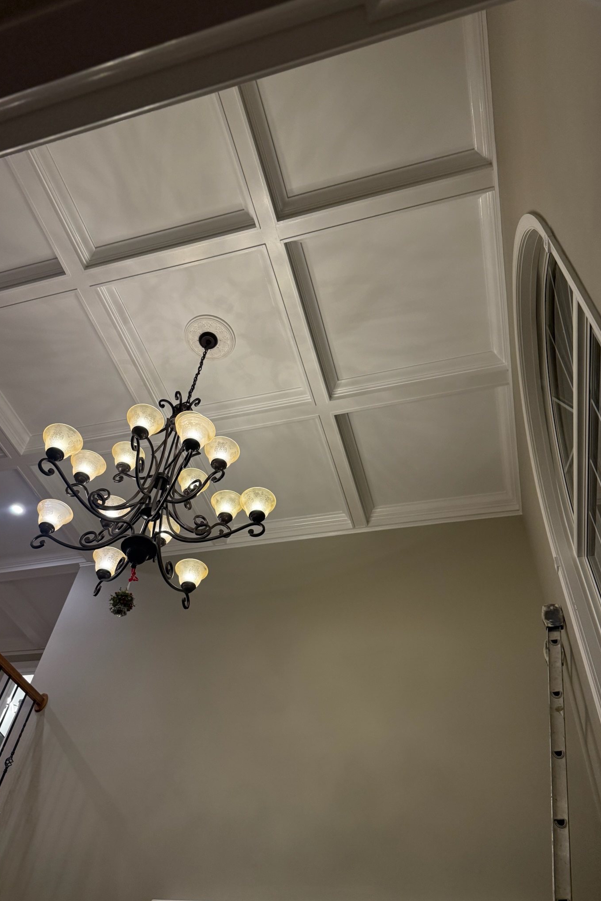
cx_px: 283
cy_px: 450
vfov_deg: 71.5
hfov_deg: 51.2
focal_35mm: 25
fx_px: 626
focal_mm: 6.76
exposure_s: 1/120
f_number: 1.78
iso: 200
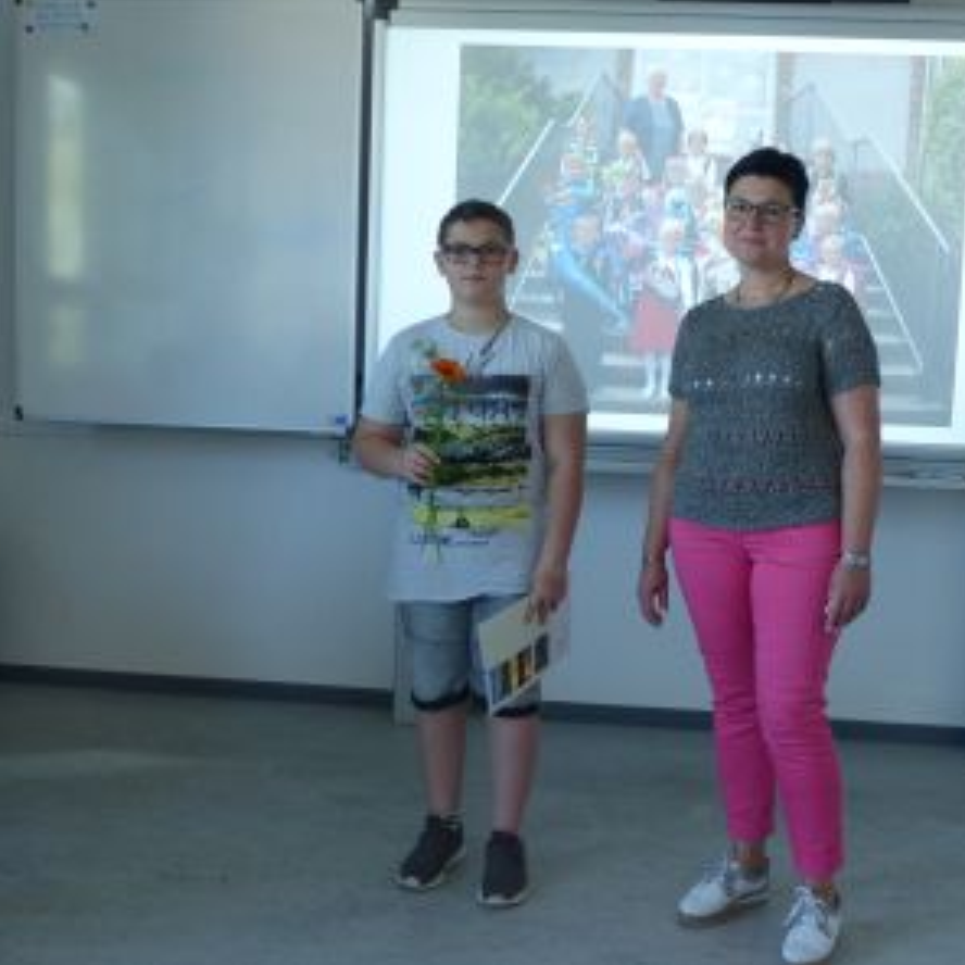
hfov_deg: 38.9
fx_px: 1356
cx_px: 597
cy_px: 486
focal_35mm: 43
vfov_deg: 39.2
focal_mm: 6.4
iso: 250
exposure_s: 1/60
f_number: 2.8
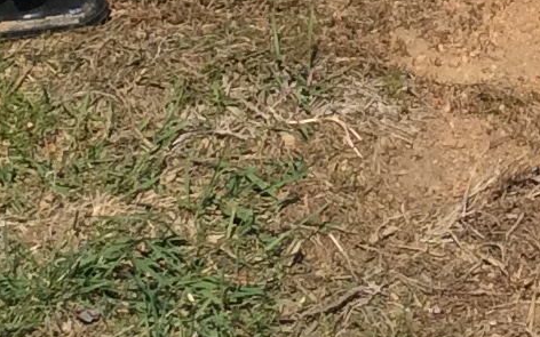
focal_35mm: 186
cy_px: -446
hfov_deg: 11.2
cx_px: 453
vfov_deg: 6.7
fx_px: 2737
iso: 32
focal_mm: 3.3
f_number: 2.4
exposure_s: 1/2387
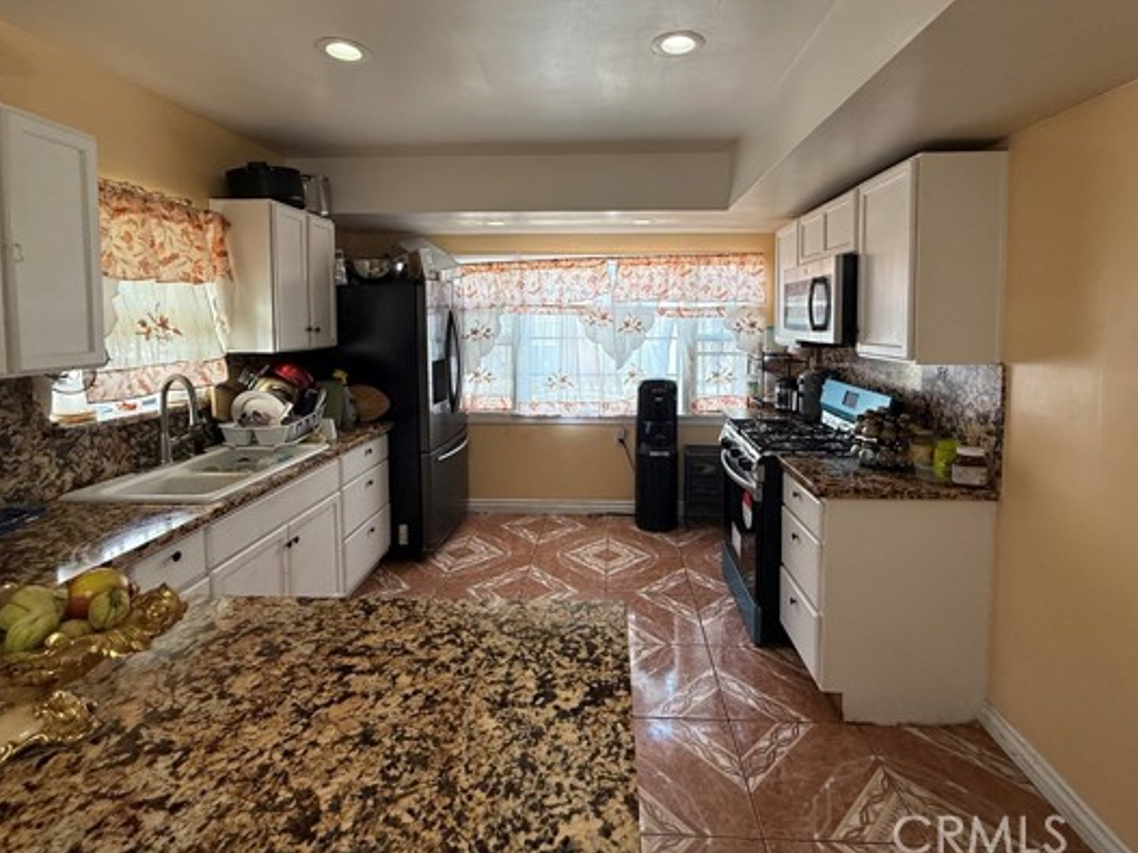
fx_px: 559
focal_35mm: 17
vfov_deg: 74.0
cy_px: 348
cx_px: 594
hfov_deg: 91.0
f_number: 2.2
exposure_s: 1/120
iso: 80
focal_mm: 2.22
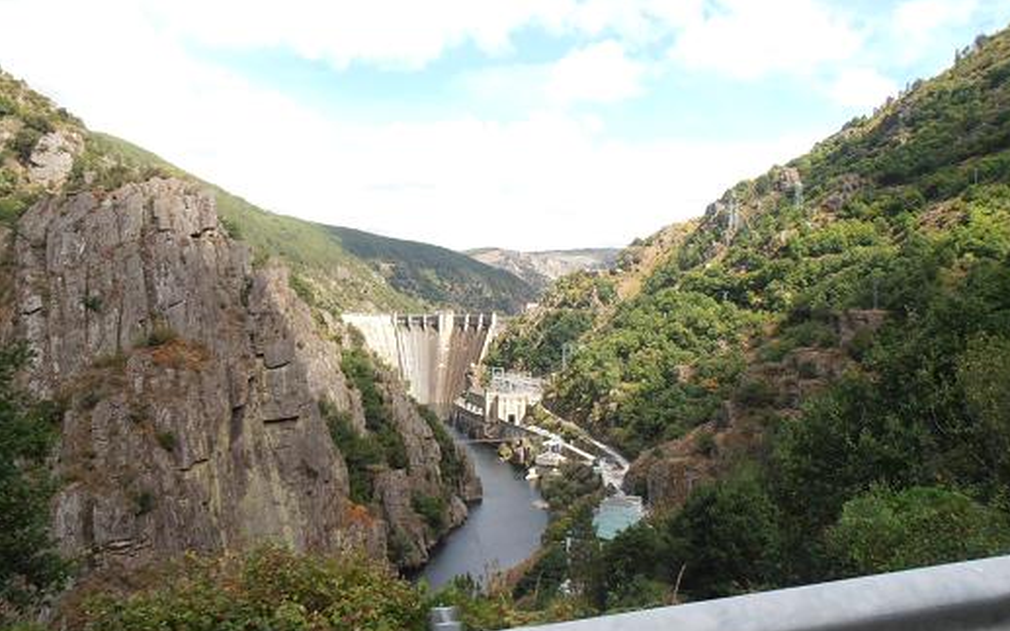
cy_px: 352
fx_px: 716
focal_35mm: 26
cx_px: 514
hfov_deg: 70.4
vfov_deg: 47.5
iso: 80
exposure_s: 1/500
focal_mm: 4.2
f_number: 3
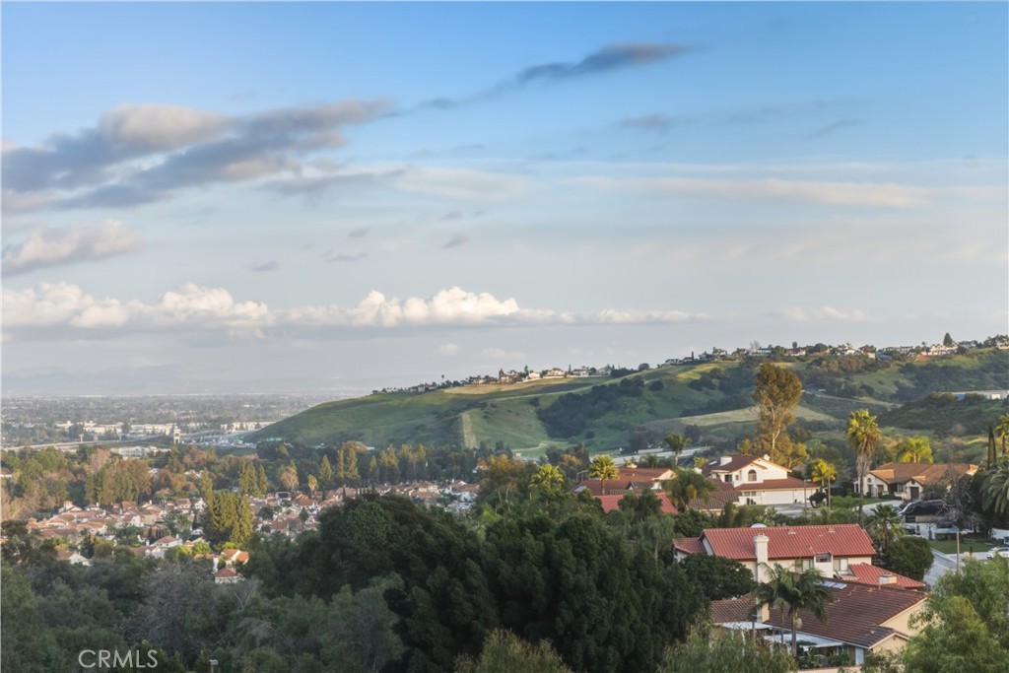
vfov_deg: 19.5
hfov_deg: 28.8
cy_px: 336
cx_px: 504
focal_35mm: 70
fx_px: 1962
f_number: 7.1
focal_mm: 70
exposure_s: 1/2500
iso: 400
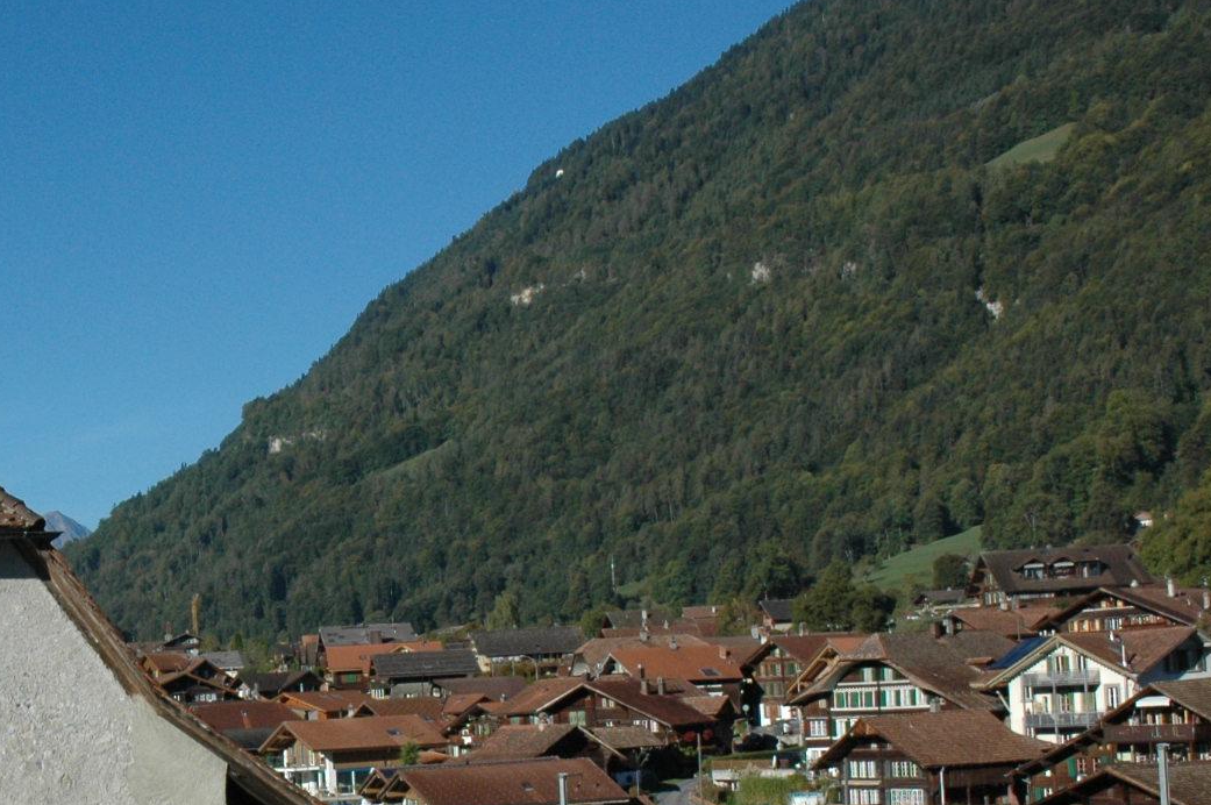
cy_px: 657
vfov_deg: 18.9
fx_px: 2386
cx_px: 137
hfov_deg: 27.5
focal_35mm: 71
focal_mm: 22
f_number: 11
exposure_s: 1/500
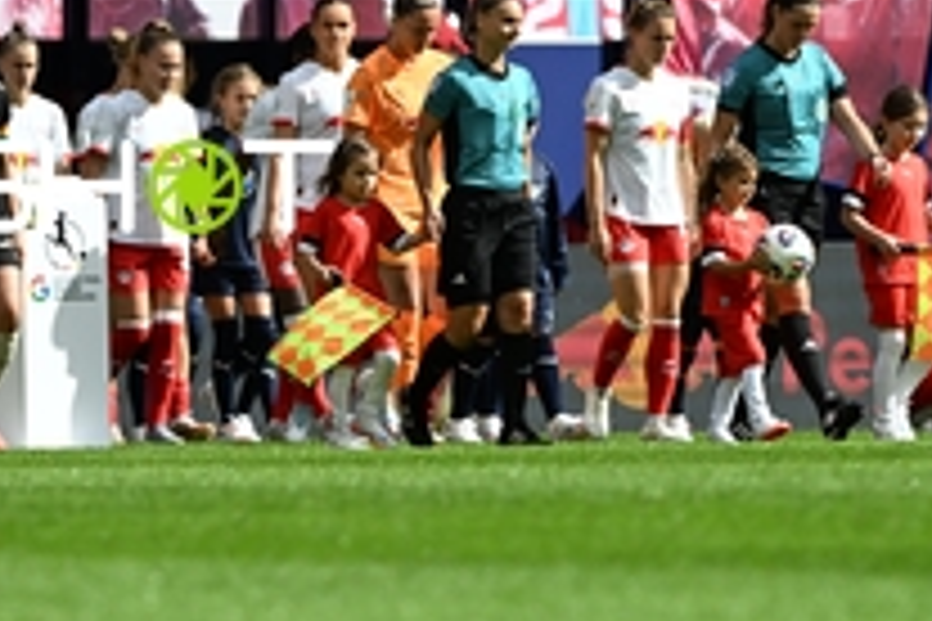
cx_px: -108
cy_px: 189
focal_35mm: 869
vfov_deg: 1.6
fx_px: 22496
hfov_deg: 2.4
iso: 1000
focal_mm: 300
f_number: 4.5
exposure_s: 1/8000
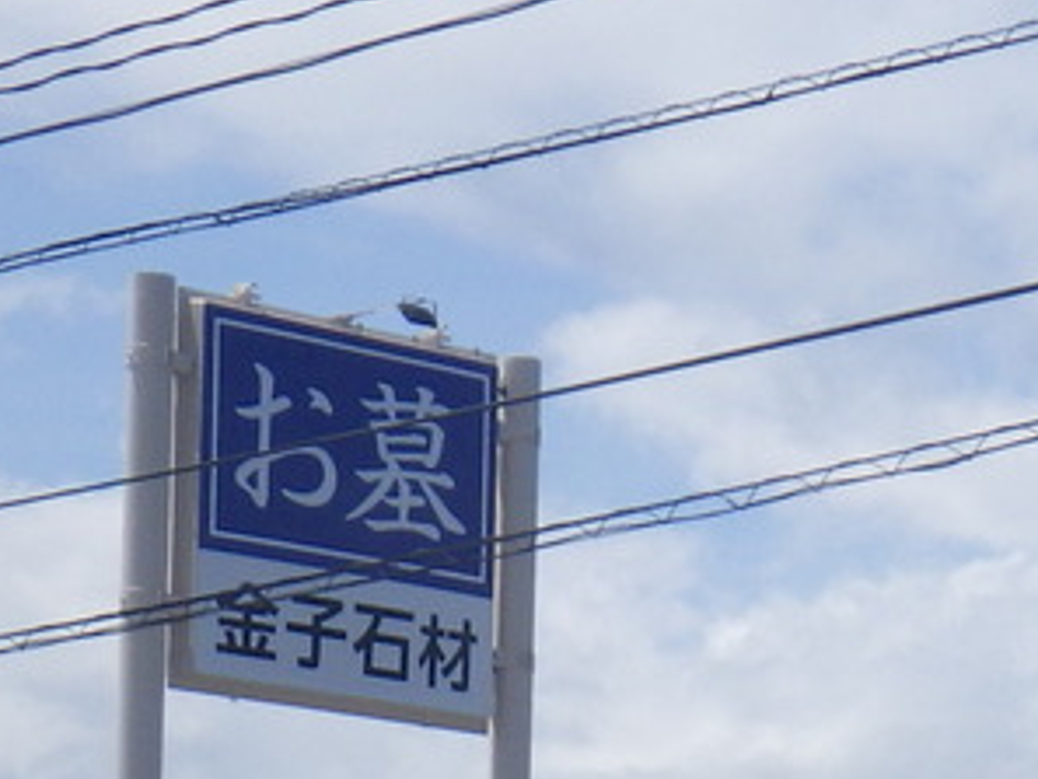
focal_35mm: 181
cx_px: 1912
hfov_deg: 10.3
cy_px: 926
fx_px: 5430
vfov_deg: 8.1
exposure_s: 1/1000
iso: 125
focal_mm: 7.5
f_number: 5
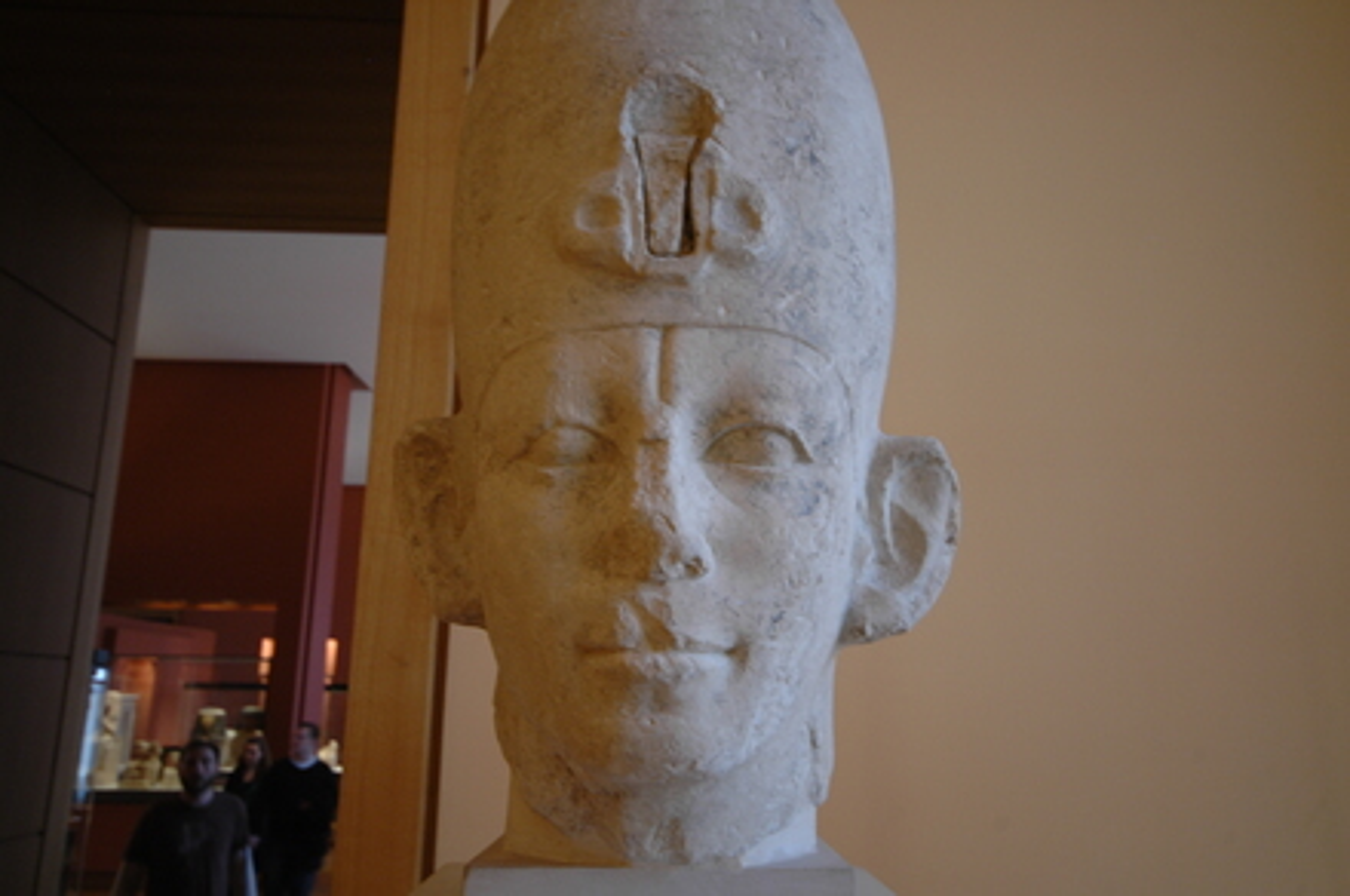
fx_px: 1123
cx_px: 675
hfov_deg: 62.0
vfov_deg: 43.5
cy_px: 448
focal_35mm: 30
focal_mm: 20
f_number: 5.6
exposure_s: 1/8
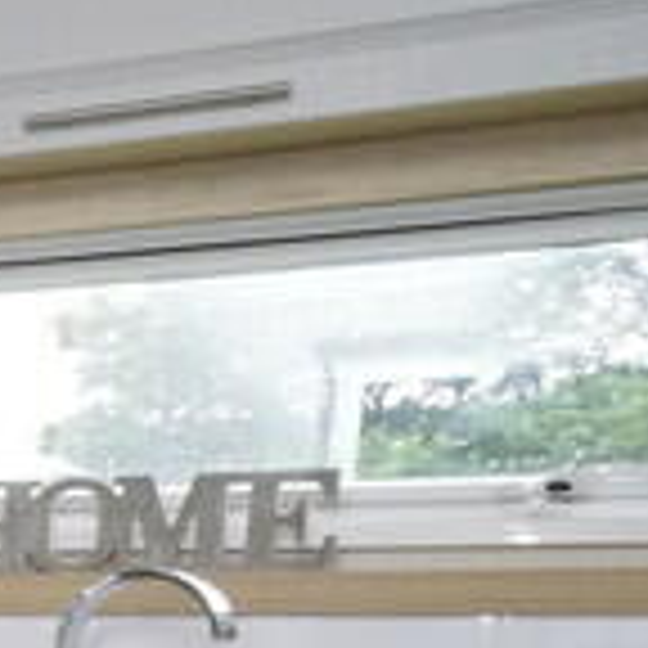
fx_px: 2054
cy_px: 830
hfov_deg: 9.6
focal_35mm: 97
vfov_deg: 16.9
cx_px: -1620
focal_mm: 16
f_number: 16
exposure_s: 1/60
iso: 3200
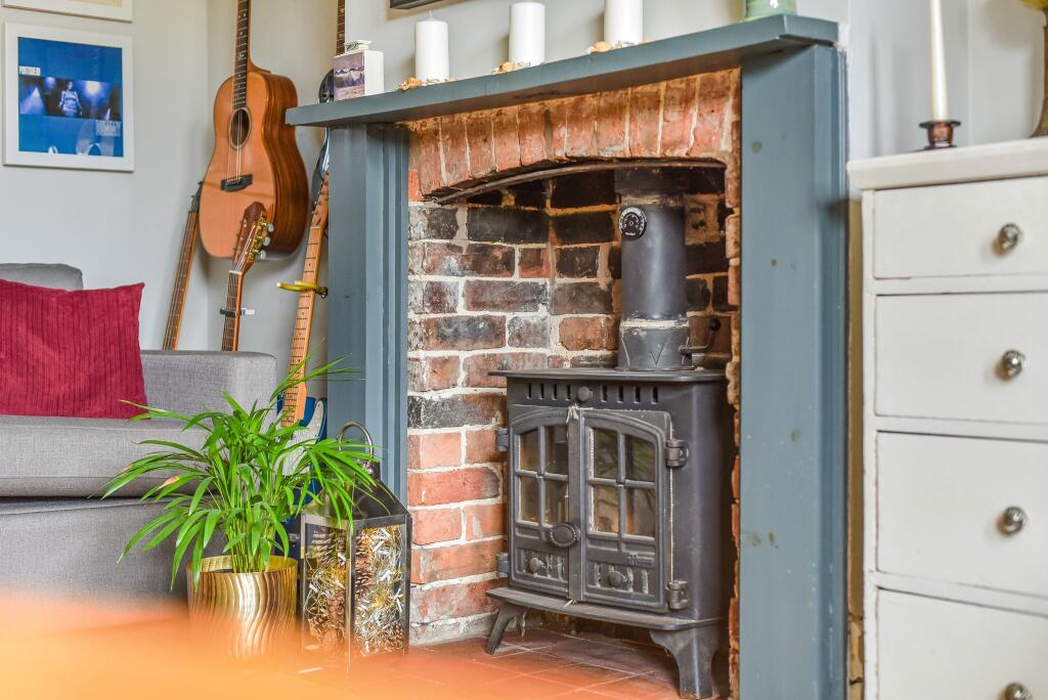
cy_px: 350
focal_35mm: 50
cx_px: 524
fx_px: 1456
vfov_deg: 27.0
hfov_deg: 39.6
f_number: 2.8
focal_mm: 50
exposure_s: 1/125
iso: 640
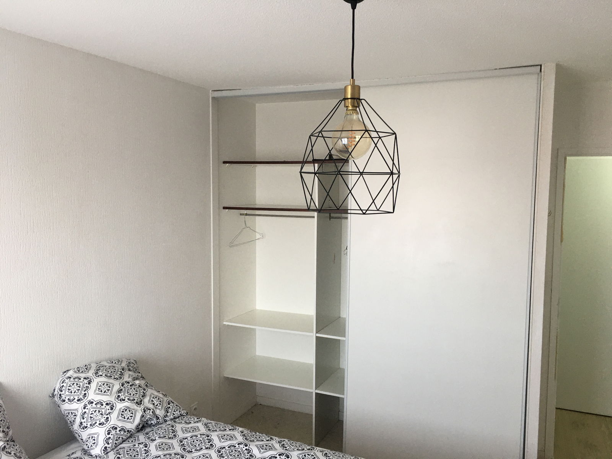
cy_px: 230
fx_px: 513
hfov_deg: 61.7
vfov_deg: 48.2
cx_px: 306
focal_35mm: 29
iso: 40
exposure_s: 1/33
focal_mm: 4.15
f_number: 2.2
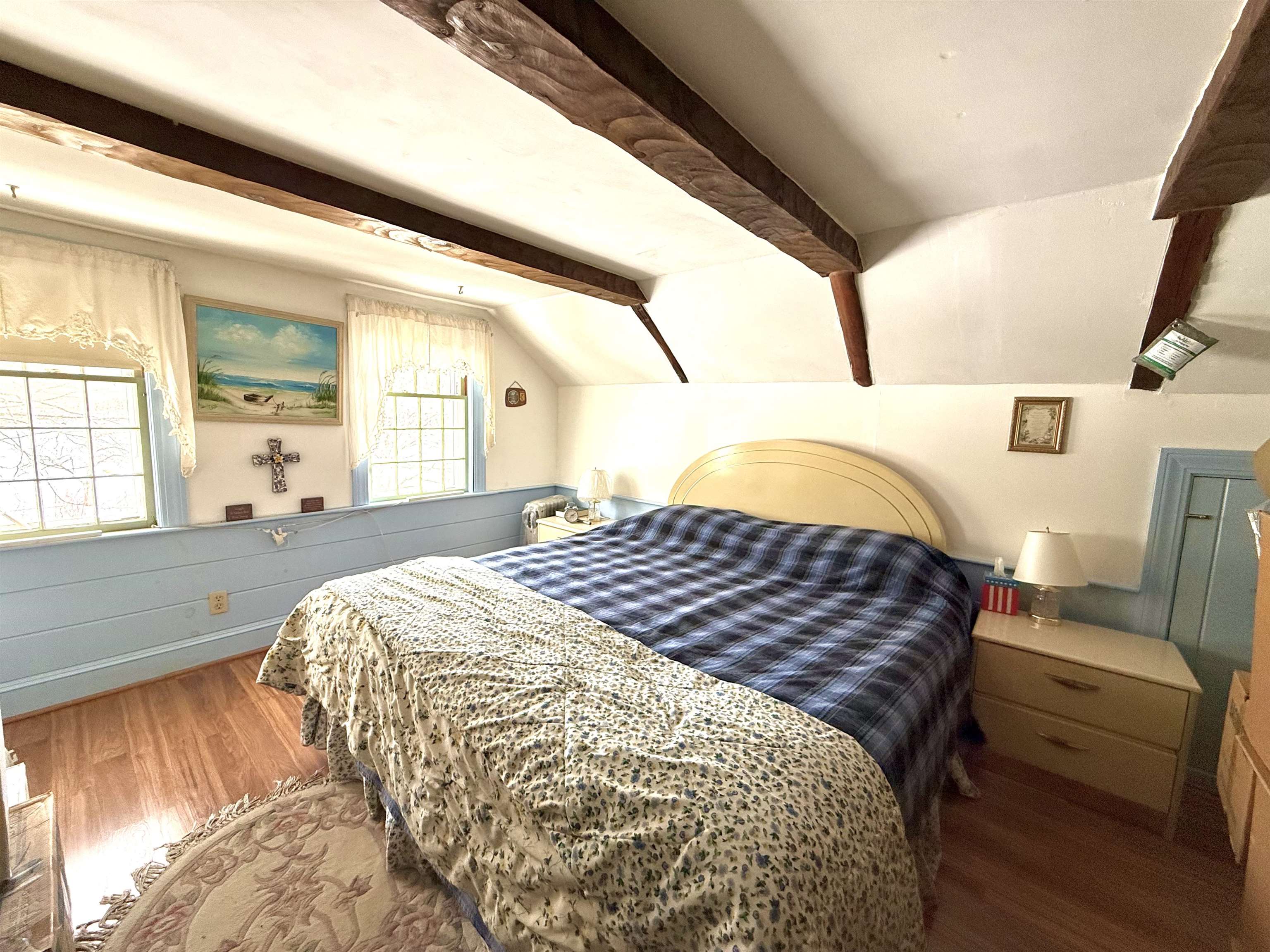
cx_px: 635
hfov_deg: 102.1
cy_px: 476
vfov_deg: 85.7
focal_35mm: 14
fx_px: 514
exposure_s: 1/99
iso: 160
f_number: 2.2
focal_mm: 2.22
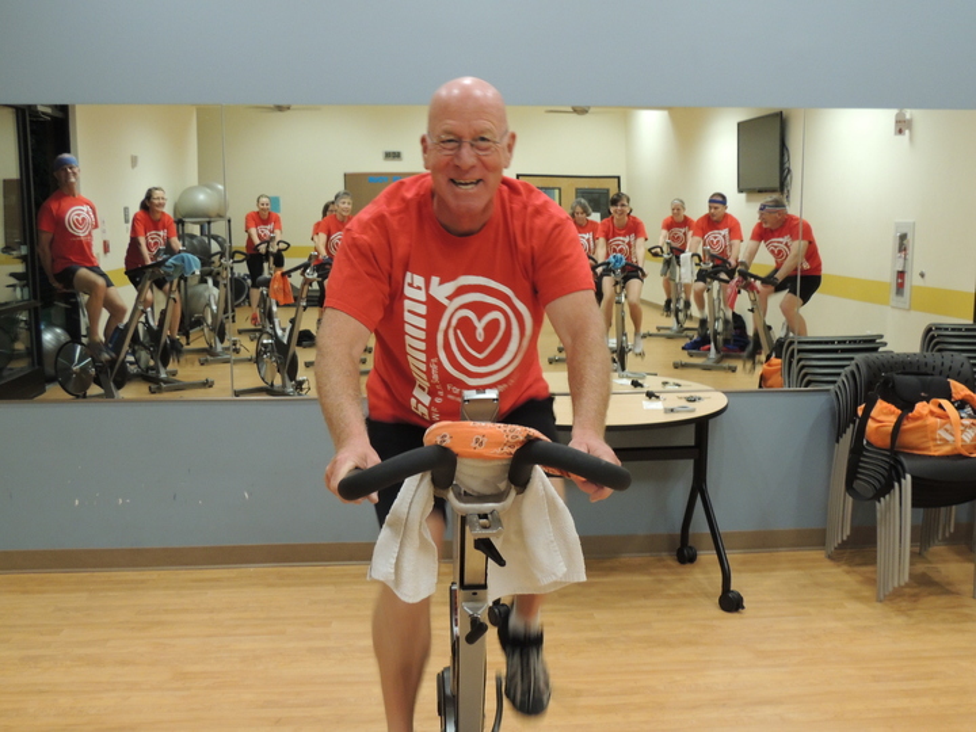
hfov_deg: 52.6
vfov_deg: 40.7
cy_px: 366
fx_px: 987
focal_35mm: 35
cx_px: 488
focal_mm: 6.2
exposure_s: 1/25
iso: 400
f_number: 3.3
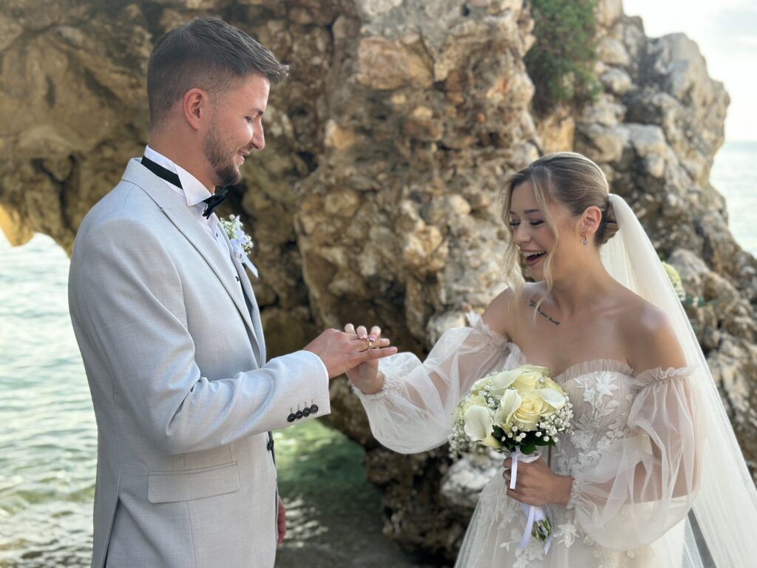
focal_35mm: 48
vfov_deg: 30.3
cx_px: 378
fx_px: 1050
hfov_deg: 39.7
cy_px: 284
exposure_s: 1/1030
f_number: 1.78
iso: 80
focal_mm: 6.86
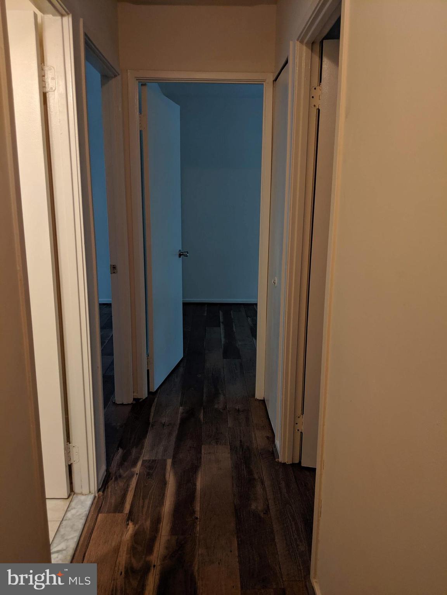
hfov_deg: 51.4
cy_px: 298
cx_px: 224
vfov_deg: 65.3
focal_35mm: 27
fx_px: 465
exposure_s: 1/30
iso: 158
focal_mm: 4.44
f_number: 1.8
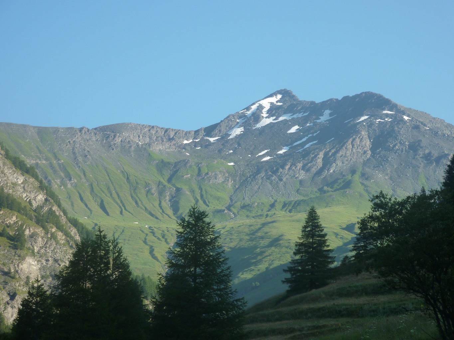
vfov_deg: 14.2
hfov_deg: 18.9
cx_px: 227
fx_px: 1364
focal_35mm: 104
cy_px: 170
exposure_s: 1/250
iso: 125
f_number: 4.3
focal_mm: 17
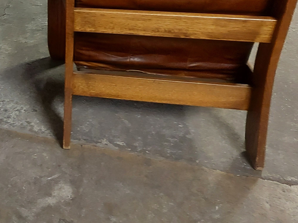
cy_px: -18
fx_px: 473
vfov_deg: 24.8
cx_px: -14
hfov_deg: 31.7
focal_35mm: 55
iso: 400
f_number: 1.8
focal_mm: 5.23
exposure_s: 1/25
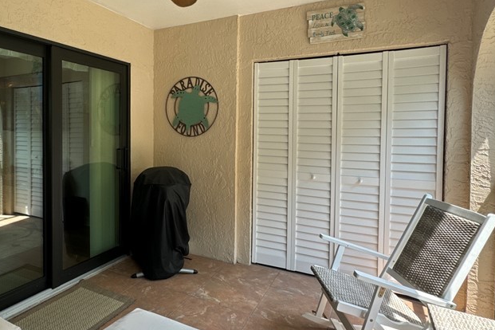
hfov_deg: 72.5
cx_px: 186
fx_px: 330
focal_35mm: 24
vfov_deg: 52.9
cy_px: 139
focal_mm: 2.22
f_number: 2.2
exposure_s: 1/121
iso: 50
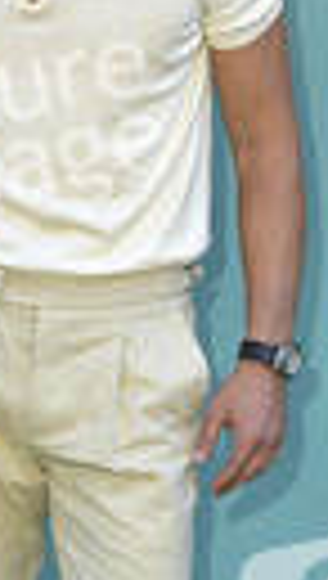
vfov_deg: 14.4
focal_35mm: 149
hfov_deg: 8.2
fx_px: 2293
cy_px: 373
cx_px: 65
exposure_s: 1/250
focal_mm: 46
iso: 320
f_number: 6.3
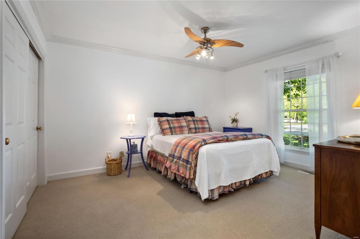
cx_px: 180
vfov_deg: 73.5
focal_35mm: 16
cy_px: 120
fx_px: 160
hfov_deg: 96.8
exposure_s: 1
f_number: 10
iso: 400
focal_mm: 8
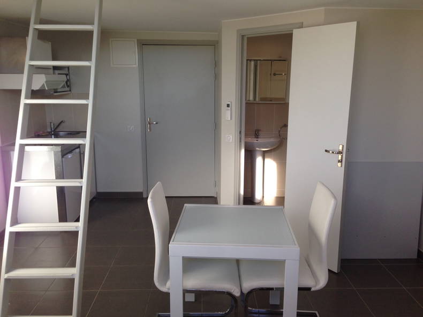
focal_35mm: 33
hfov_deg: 55.4
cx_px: 212
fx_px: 403
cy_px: 158
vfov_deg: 42.9
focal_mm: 4.12
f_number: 2.4
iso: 64
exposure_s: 1/120
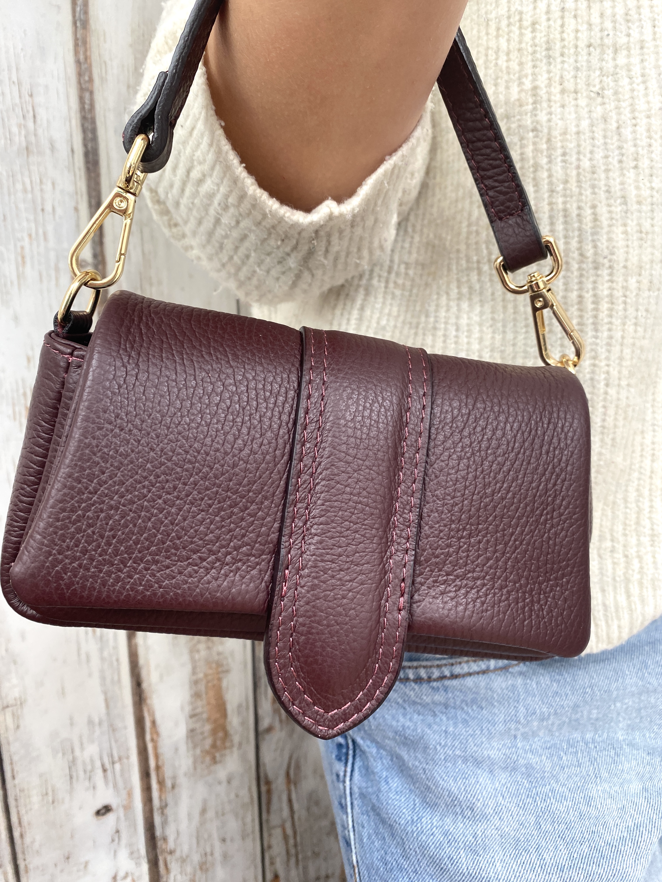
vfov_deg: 67.3
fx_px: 663
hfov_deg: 53.1
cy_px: 441
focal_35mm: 26
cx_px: 331
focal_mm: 4.25
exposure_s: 1/121
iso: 64
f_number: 1.8
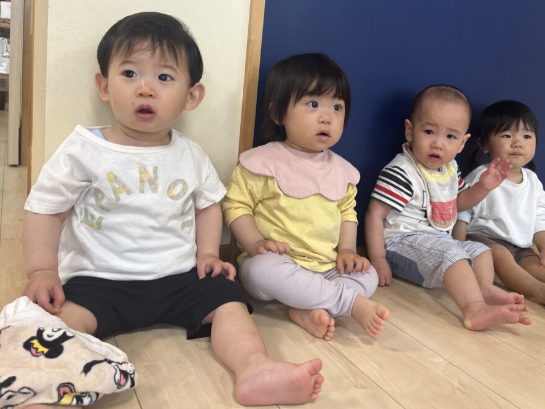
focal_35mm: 30
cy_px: 174
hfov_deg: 59.7
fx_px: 473
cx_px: 307
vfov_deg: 46.7
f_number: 1.6
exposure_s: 1/120
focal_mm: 5.1
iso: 80
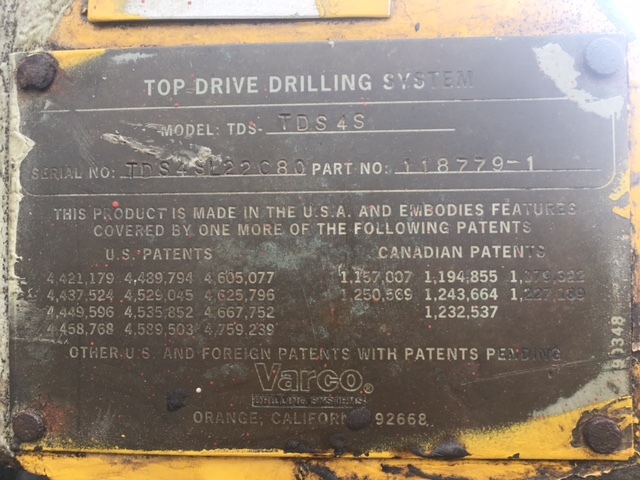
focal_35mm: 29
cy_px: 240
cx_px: 320
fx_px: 536
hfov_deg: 61.7
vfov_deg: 48.2
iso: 25
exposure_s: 1/107
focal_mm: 4.15
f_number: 2.2
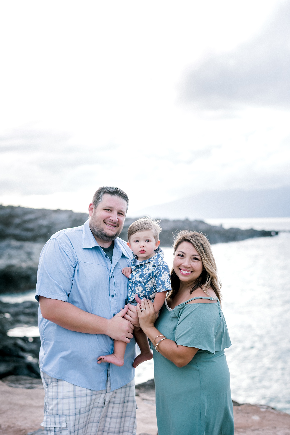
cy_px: 218
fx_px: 700
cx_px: 145
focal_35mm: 58
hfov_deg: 23.4
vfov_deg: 34.5
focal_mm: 58
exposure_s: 1/320
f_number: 2.8
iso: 320
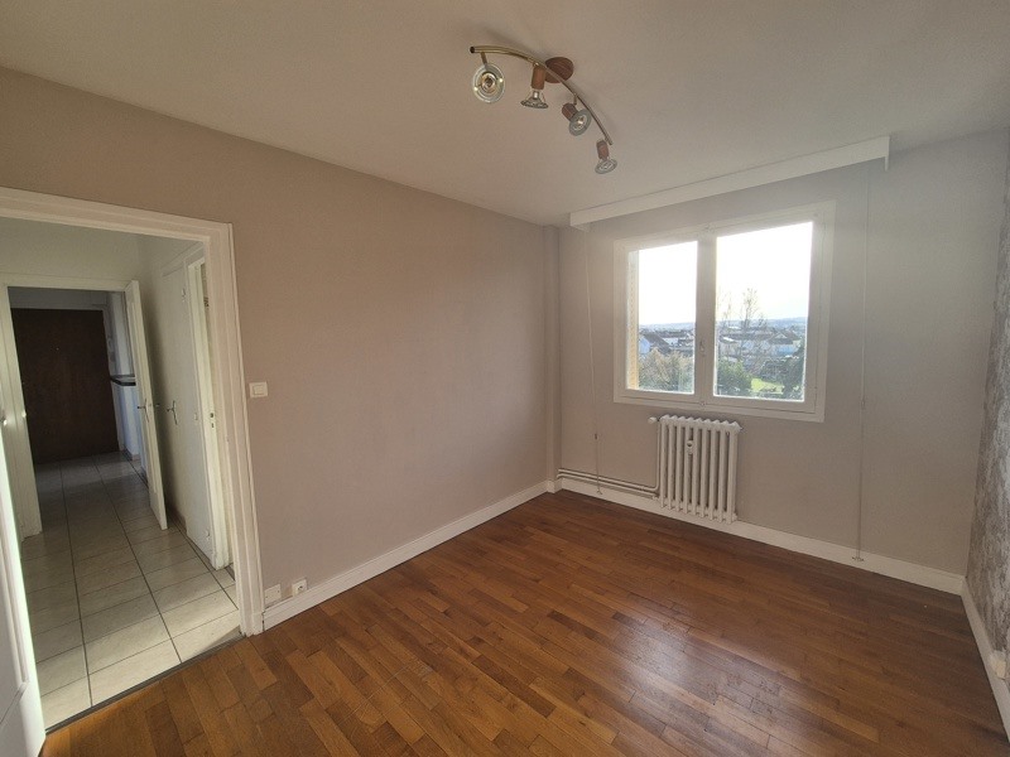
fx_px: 379
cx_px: 505
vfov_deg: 89.9
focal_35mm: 13
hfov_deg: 106.2
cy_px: 378
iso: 50
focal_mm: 2.2
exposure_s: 1/267
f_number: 2.2
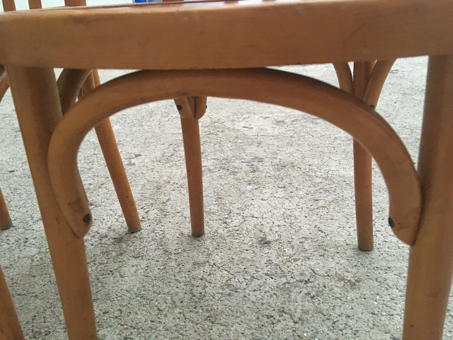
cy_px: 170
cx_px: 226
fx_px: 380
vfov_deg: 48.2
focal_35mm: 29
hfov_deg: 61.7
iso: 250
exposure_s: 1/17
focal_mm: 4.15
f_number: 2.2
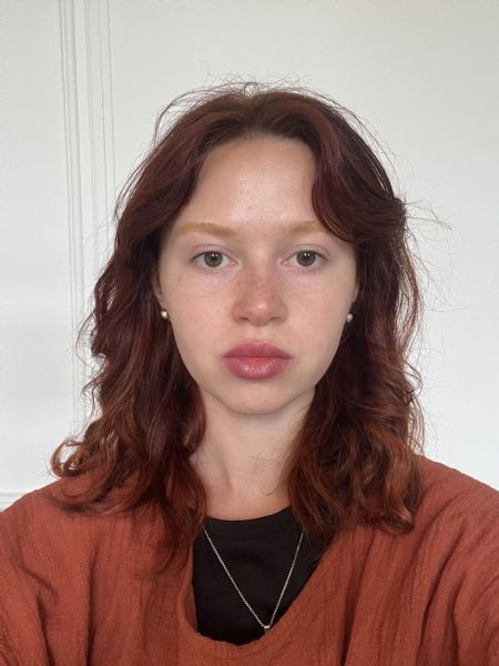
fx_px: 577
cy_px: 333
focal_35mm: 30
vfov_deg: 60.0
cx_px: 250
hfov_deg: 46.8
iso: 125
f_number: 2.2
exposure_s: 1/49
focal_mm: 2.71
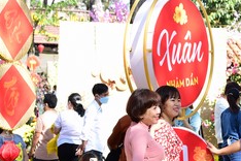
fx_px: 930
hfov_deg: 14.3
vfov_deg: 9.9
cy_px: 75
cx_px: 287
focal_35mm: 139
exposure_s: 1/160
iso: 100
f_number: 4.5
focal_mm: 50
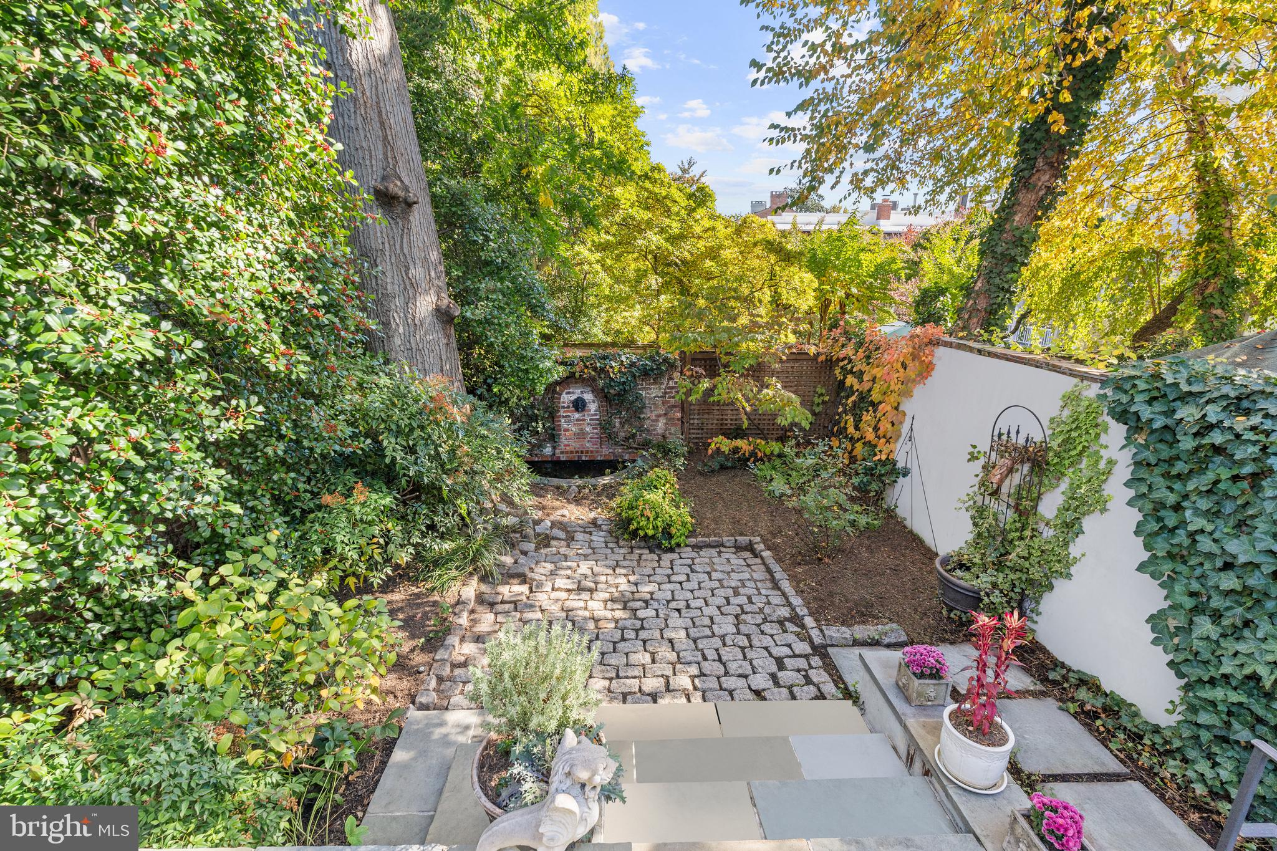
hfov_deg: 95.0
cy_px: 426
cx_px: 638
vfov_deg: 72.0
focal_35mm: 16
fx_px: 585
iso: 200
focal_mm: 16.5
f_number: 7.1
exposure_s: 1/60
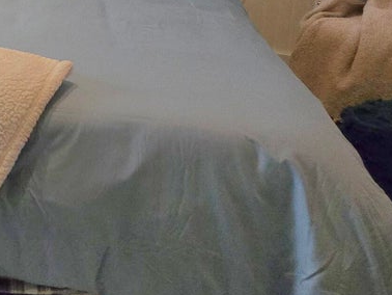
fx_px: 941
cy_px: -159
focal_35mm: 83
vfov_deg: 16.2
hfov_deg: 19.6
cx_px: -241
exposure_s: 1/120
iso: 640
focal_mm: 5.4
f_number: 1.8
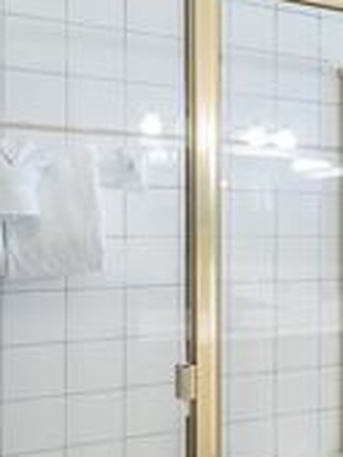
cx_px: 560
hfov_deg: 20.8
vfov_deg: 34.3
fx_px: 739
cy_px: 218
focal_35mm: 56
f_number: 10
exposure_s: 5
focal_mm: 14
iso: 50
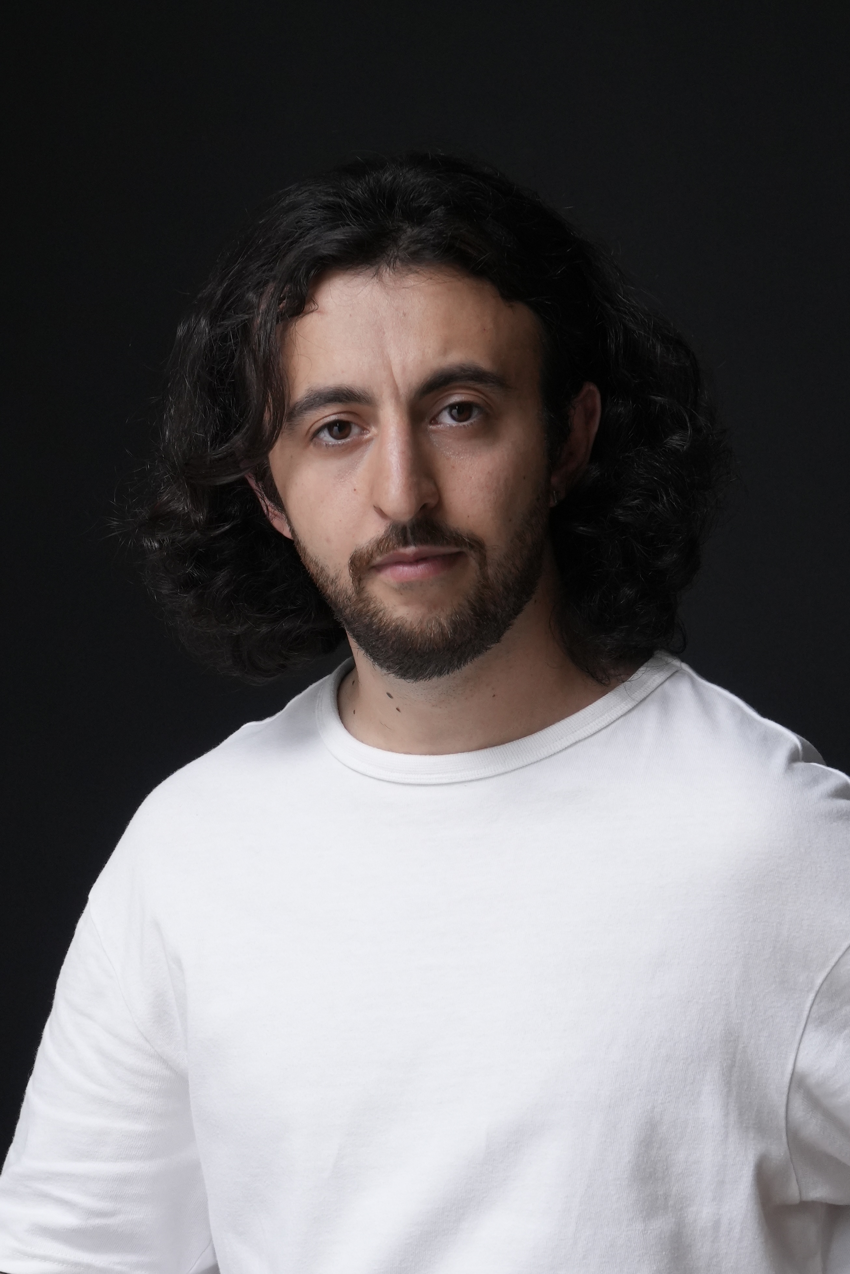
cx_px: 425
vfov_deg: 20.0
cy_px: 637
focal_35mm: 102
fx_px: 3611
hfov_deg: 13.4
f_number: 8
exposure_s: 1/125
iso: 800
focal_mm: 68
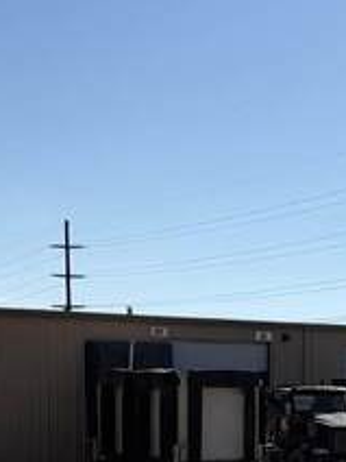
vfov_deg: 16.1
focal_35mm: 118
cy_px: 536
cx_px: 250
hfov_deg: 12.5
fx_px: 1573
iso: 50
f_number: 1.6
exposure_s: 1/7813
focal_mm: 5.96
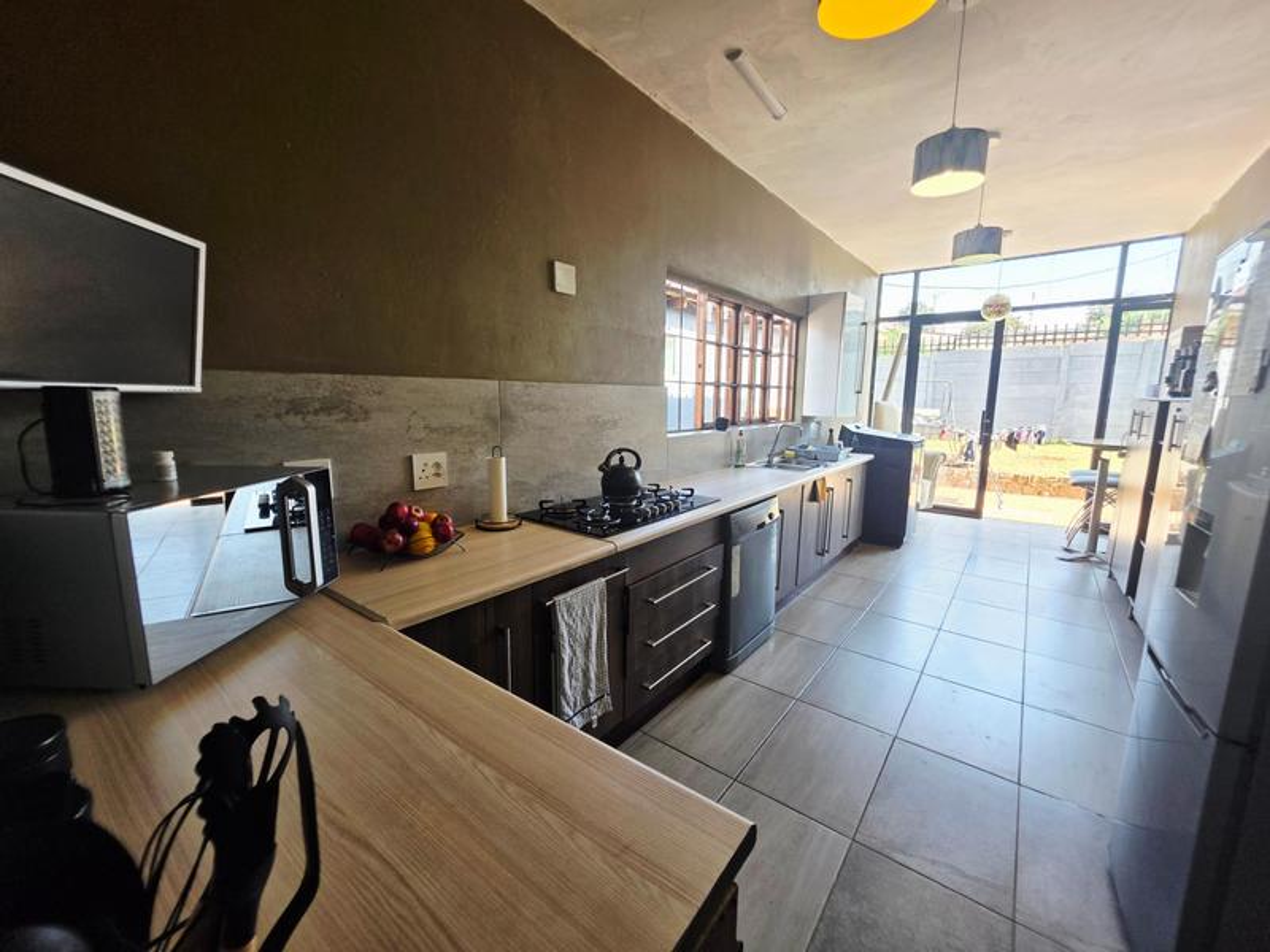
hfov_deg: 106.2
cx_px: 635
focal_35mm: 13
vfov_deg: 89.9
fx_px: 477
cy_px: 476
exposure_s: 1/101
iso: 50
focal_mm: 2.2
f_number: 1.9
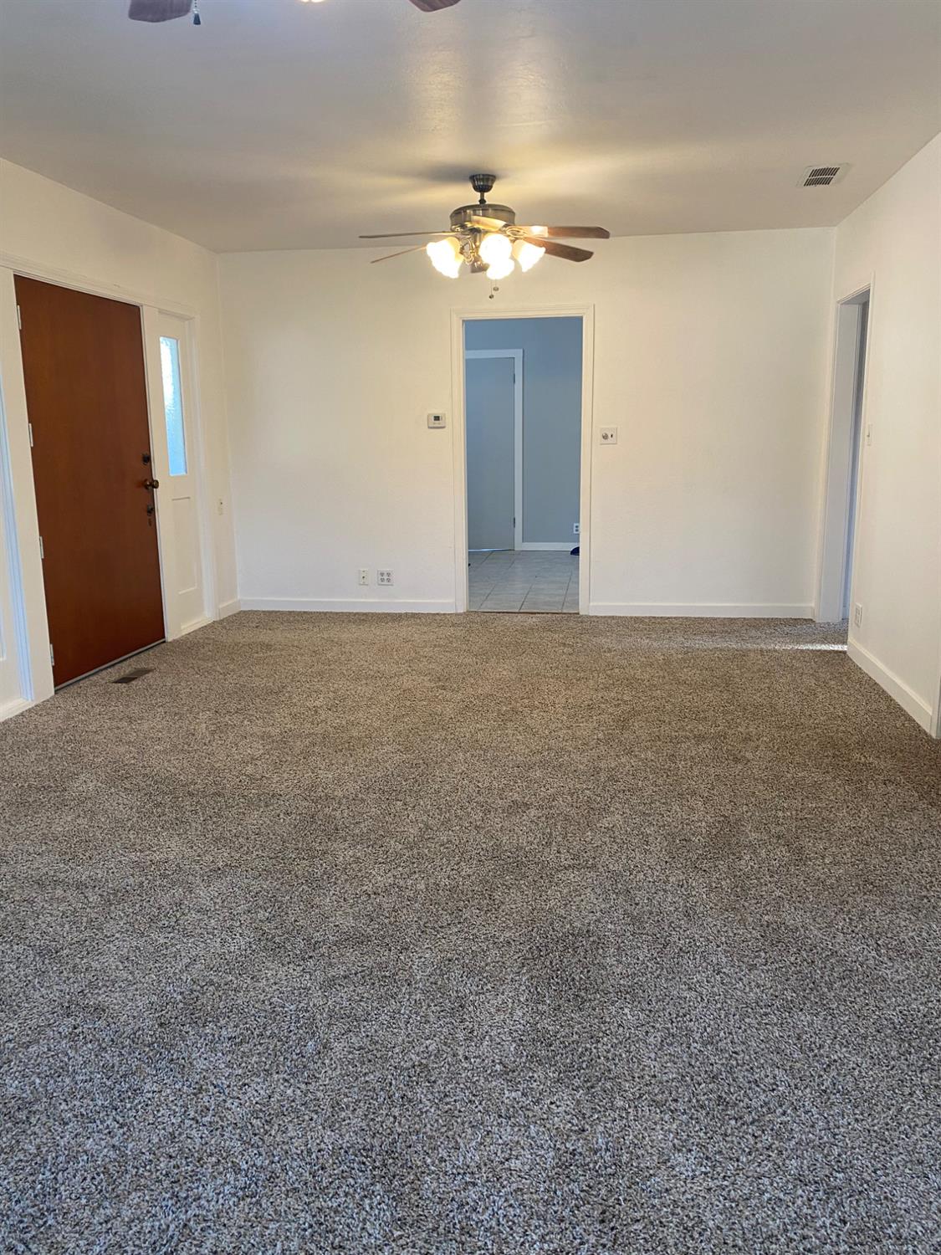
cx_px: 470
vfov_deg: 67.3
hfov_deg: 53.1
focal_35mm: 26
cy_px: 628
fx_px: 942
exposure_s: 1/60
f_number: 1.8
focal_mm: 4.25
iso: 80
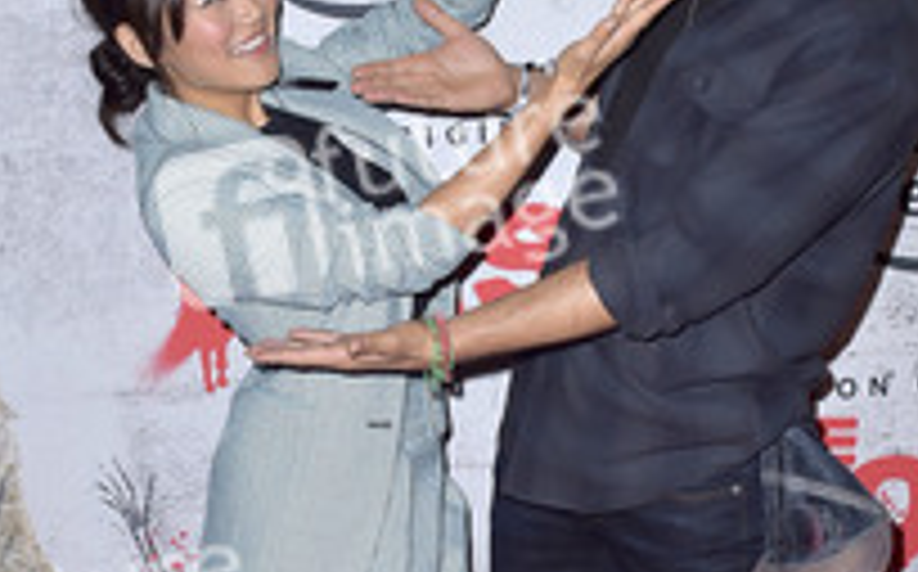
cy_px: 428
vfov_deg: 22.9
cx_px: 520
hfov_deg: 36.3
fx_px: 1399
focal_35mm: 56
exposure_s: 1/250
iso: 320
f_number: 7.1
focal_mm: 28
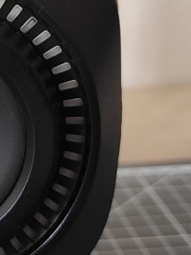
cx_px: -82
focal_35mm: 118
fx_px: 869
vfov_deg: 16.3
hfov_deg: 12.0
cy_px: -15
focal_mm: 5.43
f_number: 1.89
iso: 484
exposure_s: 1/33
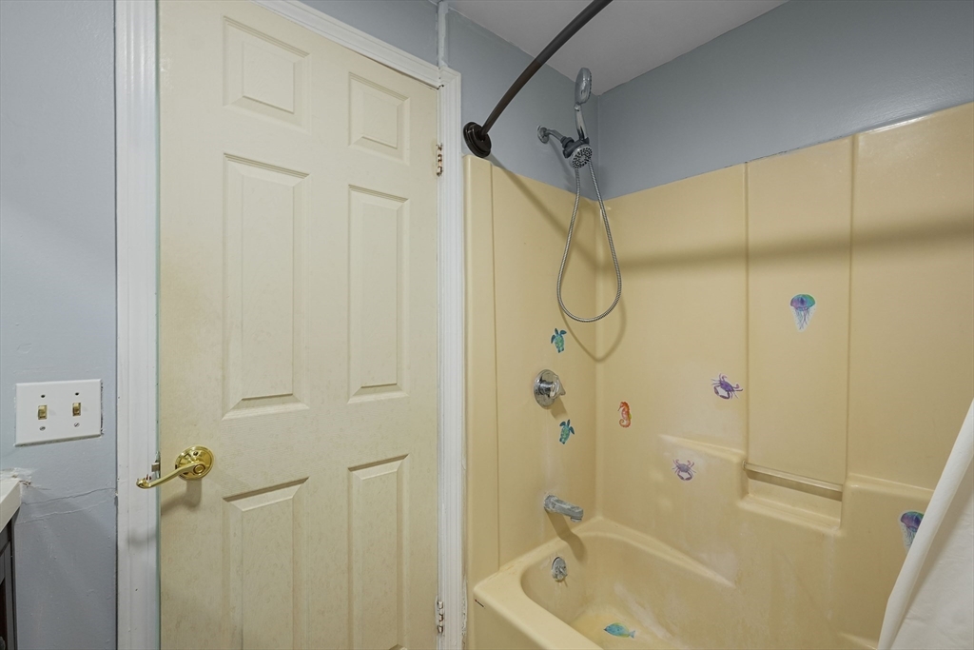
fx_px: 406
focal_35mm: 15
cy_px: 325
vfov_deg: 77.3
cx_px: 487
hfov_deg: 100.4
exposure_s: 1/1.25
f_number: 8
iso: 500
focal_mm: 10
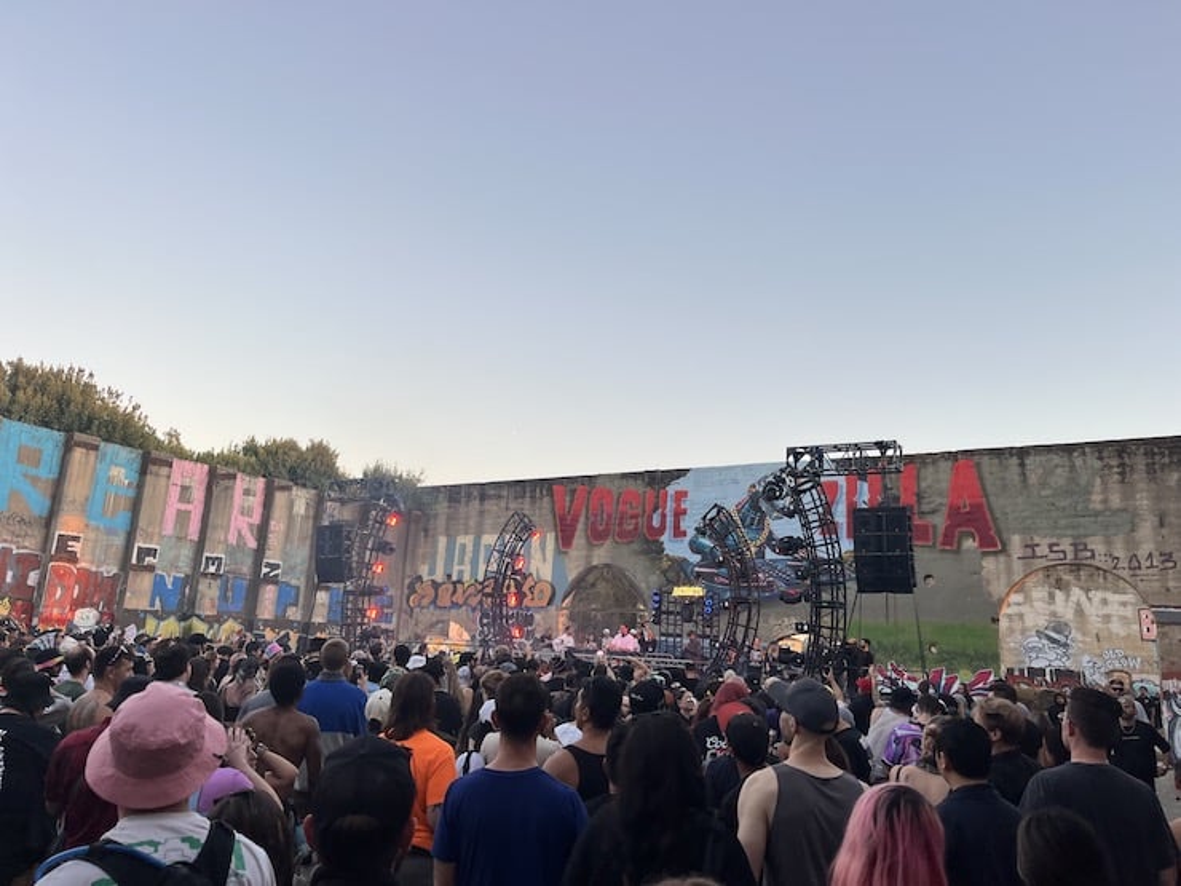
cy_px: 443
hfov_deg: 67.3
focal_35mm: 26
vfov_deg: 53.1
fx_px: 887
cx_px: 590
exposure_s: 1/199
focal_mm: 5.1
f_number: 1.6
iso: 40
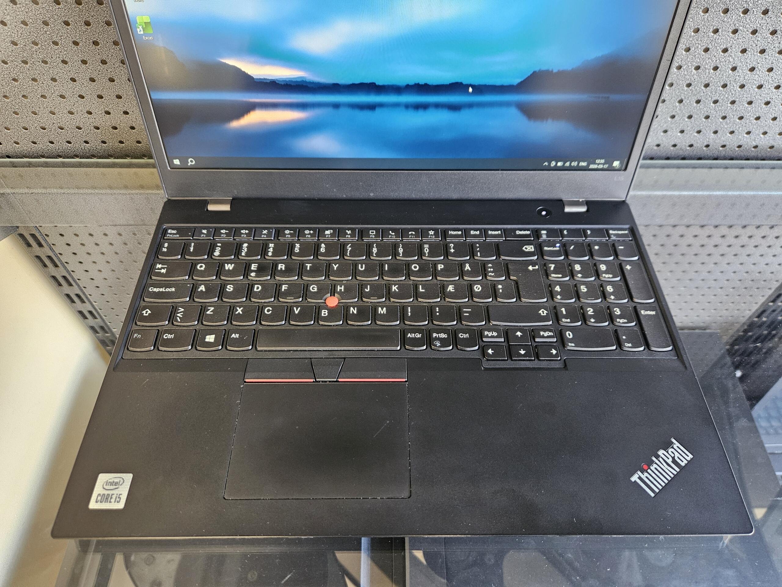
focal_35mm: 23
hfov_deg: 73.9
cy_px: 294
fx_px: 520
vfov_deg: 58.9
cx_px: 391
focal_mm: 5.4
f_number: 1.8
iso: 500
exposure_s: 1/50
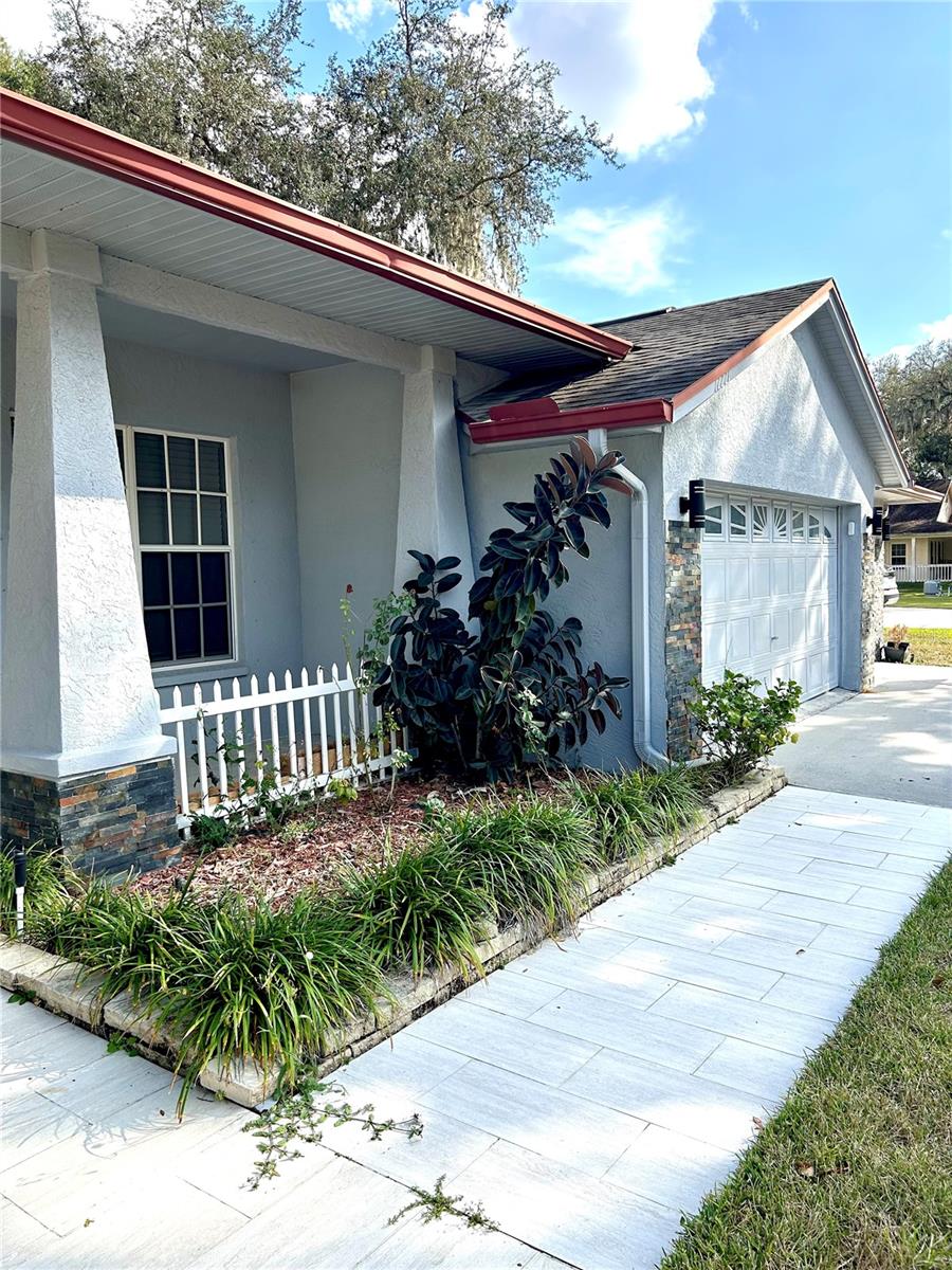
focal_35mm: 26
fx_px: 953
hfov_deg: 53.1
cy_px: 635
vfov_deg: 67.3
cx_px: 476
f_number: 1.5
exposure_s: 1/1838
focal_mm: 5.7
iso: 50
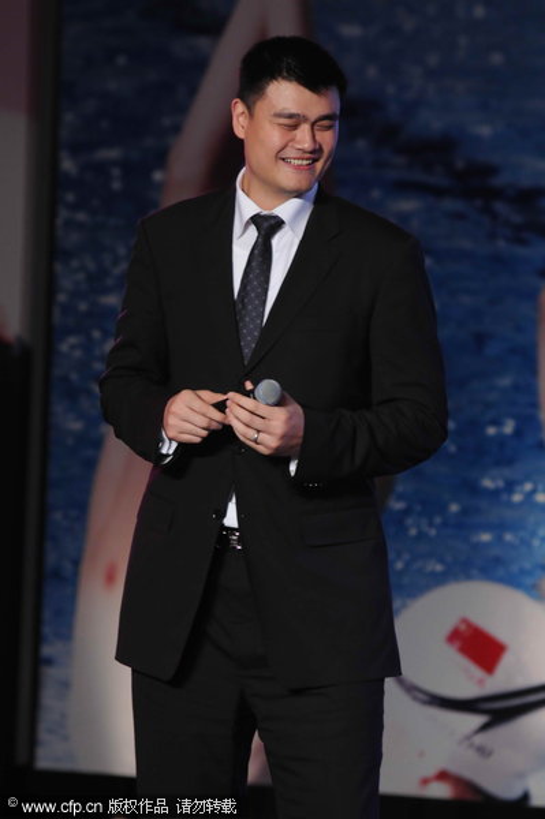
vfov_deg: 8.1
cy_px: 410
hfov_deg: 5.4
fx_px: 5800
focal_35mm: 255
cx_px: 272
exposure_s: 1/200
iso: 800
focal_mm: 170
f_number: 4
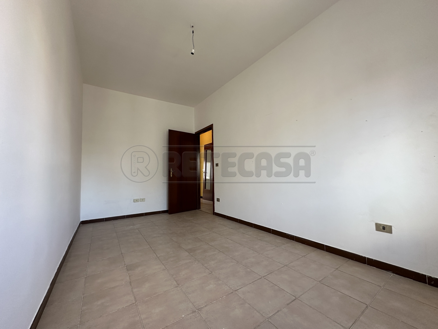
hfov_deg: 102.1
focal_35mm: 14
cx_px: 219
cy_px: 164
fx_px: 177
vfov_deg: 85.7
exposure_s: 1/100
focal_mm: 2.22
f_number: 2.2
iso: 200
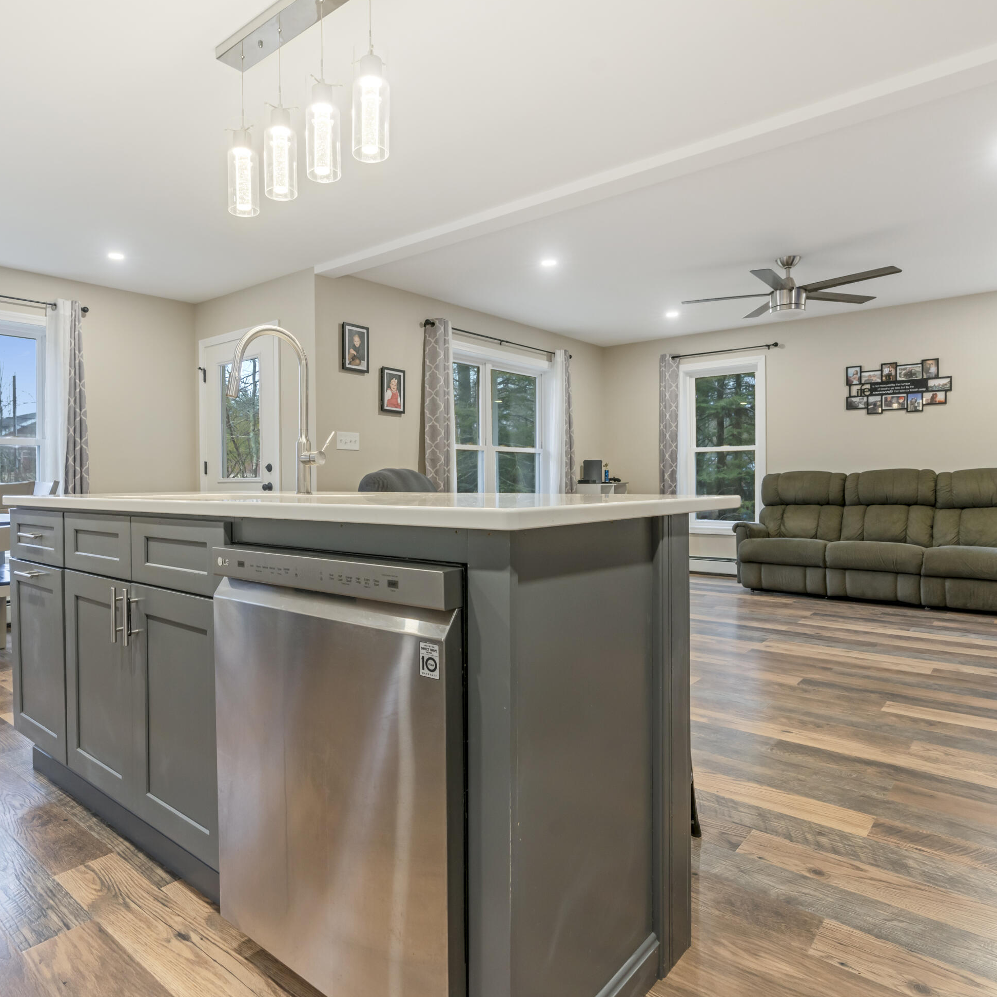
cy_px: 486
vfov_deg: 72.1
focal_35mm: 21
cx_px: 397
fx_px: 684
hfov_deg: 71.4
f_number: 8
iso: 800
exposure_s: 1/10
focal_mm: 16
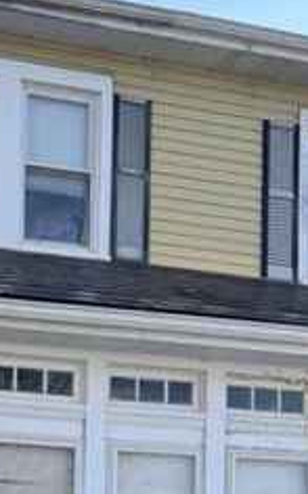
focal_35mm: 78
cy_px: 581
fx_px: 1050
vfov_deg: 24.2
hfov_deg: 16.1
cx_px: -46
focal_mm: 5.7
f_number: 1.5
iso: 50
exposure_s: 1/1377
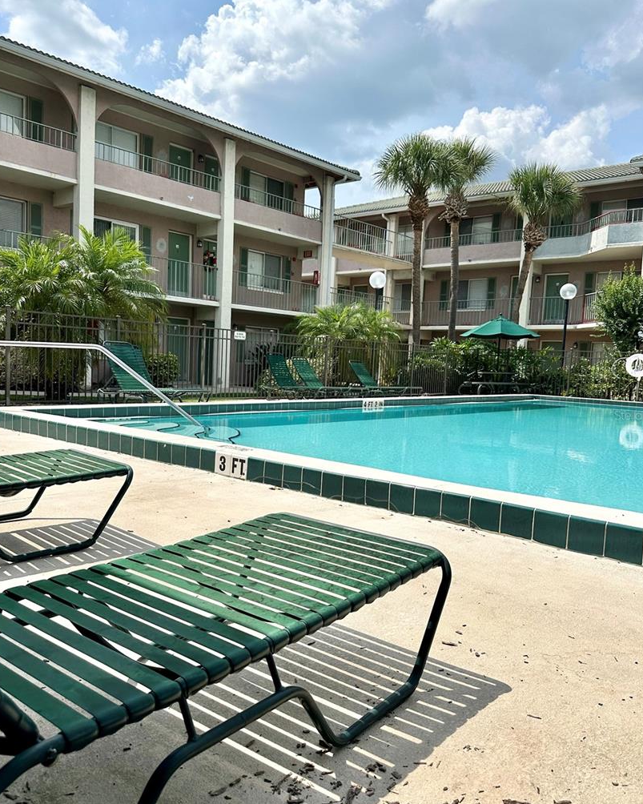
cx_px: 311
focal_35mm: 28
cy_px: 415
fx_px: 666
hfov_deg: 51.5
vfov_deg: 62.2
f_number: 1.78
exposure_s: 1/7042
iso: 80
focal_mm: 6.86
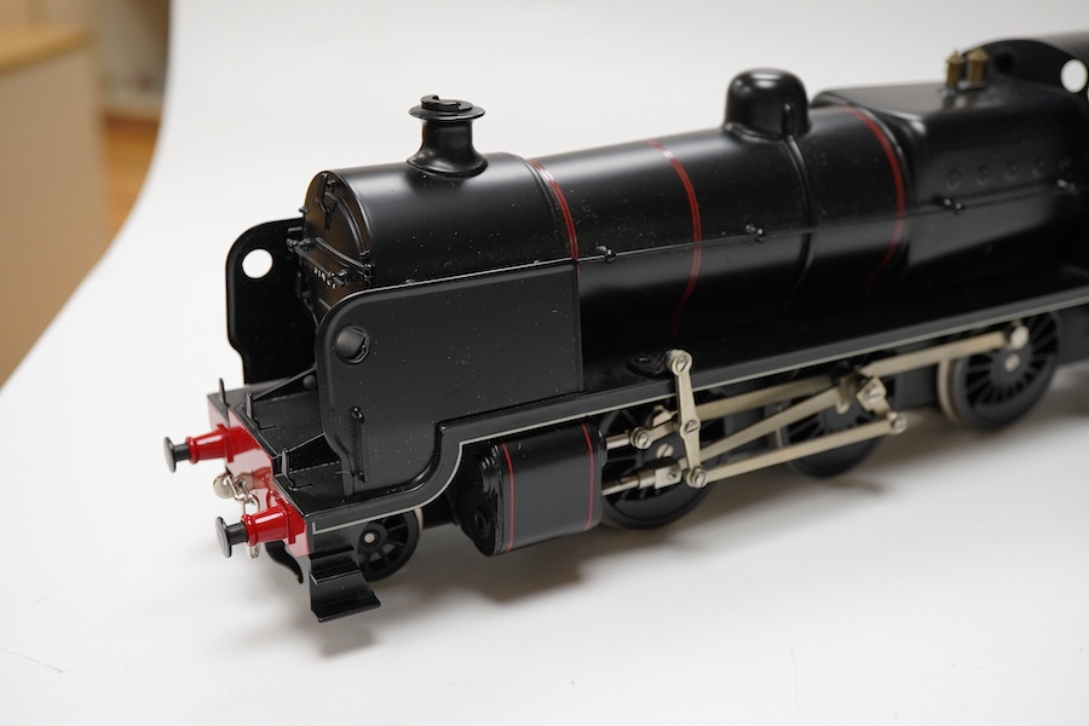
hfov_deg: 43.6
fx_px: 1361
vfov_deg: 29.9
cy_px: 363
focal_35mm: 45
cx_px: 544
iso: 1250
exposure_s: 1/125
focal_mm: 30
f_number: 9
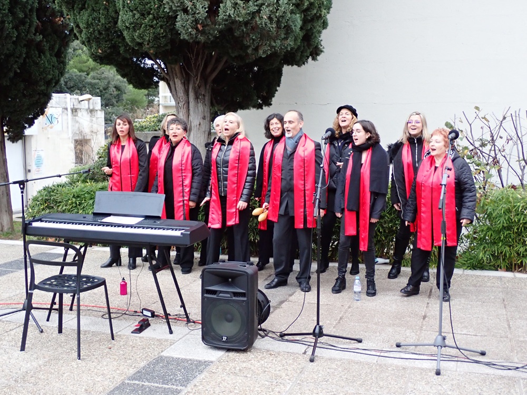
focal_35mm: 44
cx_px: 264
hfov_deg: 42.9
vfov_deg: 32.9
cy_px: 198
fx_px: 670
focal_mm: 7.84
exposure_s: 1/40
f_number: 2.9
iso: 500
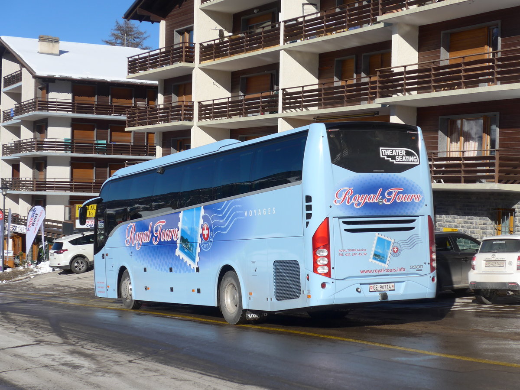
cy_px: 195
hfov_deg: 29.4
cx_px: 260
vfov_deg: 22.3
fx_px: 991
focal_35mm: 66
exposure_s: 1/1300
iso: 80
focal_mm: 13.4
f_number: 3.9
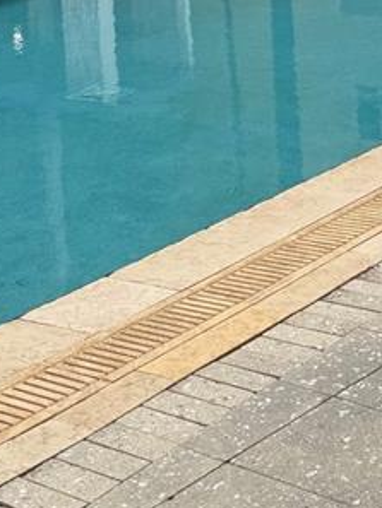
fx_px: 1426
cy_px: -97
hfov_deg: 15.2
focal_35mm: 97
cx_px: 224
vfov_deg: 19.1
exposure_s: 1/1094
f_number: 1.78
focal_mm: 6.76
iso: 80
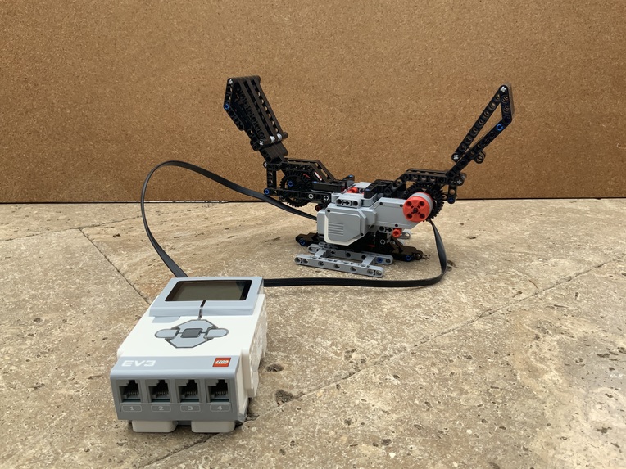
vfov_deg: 48.2
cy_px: 234
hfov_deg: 61.7
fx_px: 524
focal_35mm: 29
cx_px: 313
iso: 16
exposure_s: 1/383
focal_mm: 3
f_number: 1.8
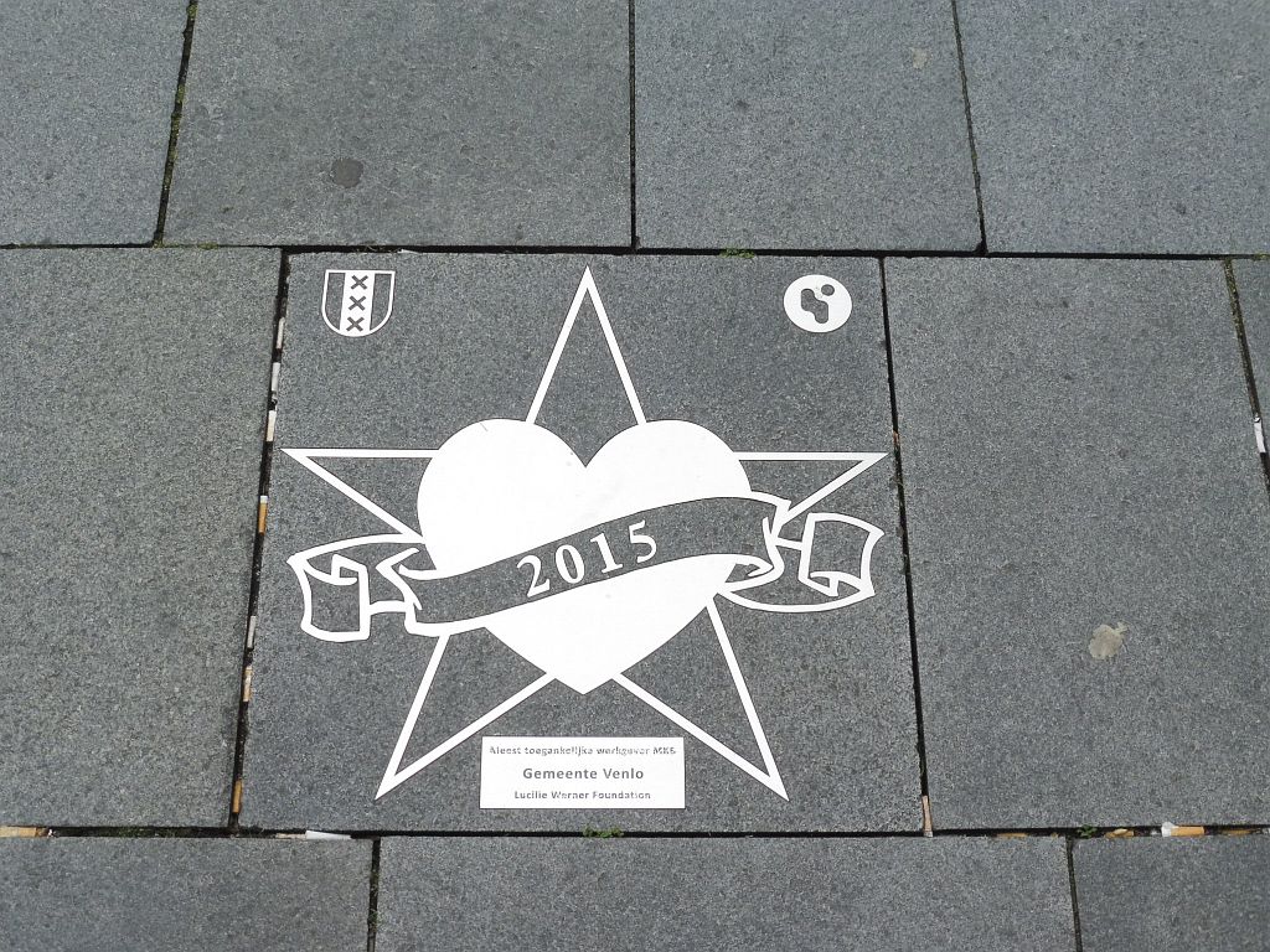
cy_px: 476
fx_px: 1724
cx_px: 635
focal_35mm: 47
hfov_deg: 40.4
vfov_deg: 30.9
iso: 100
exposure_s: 1/400
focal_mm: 8.5
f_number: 5
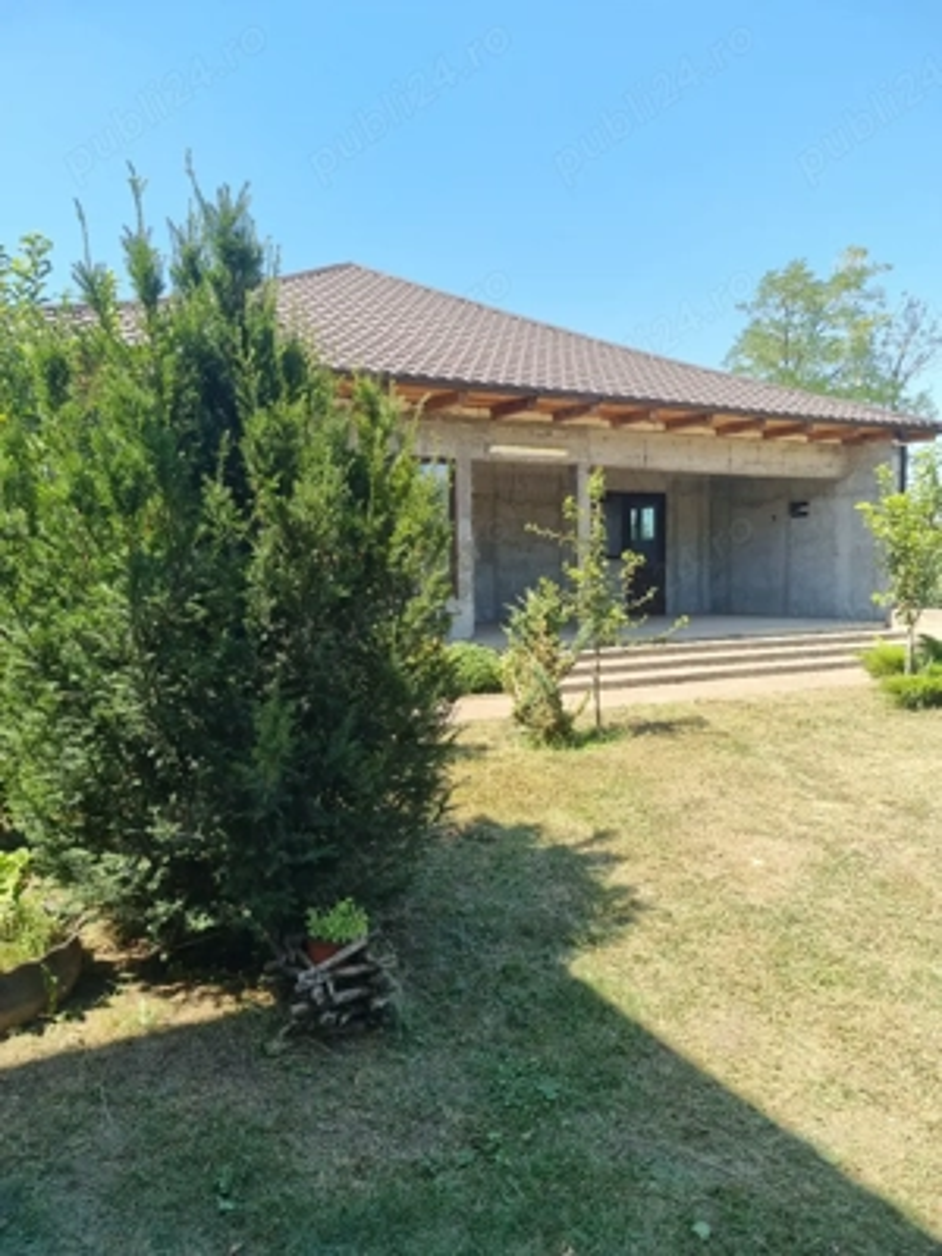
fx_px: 943
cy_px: 628
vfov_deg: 67.3
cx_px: 471
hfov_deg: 53.1
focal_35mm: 26
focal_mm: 5.4
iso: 50
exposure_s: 1/1429
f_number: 1.8
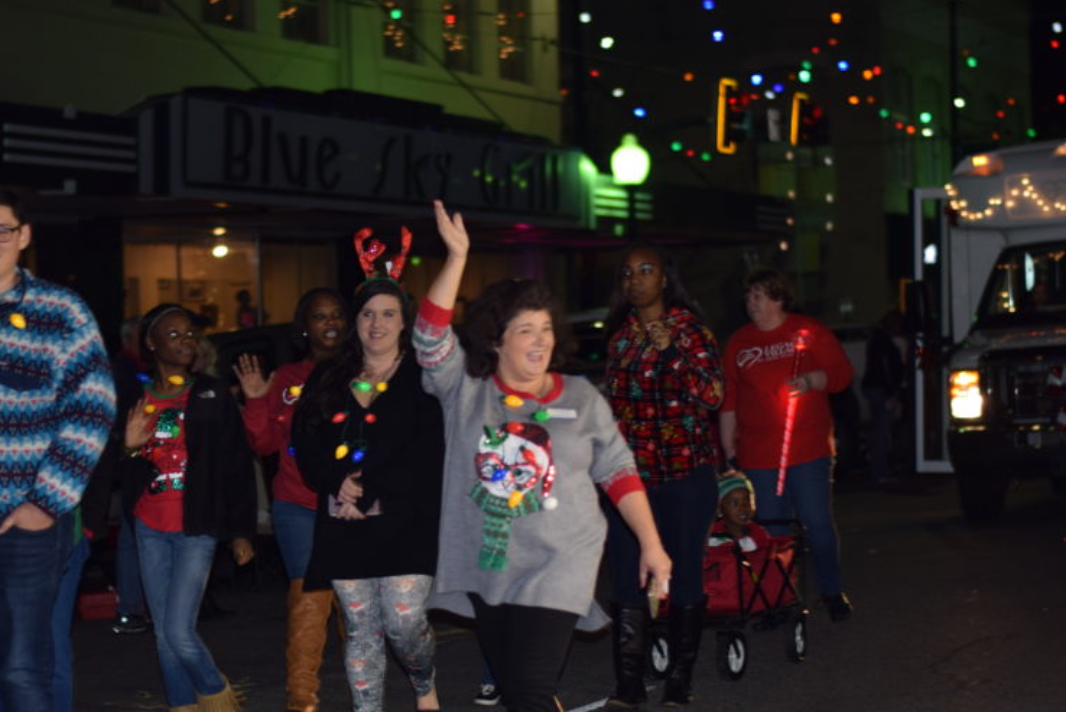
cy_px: 420
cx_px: 459
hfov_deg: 19.6
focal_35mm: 104
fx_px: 3081
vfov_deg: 13.2
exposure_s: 1/60
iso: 100
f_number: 1.8
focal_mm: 50
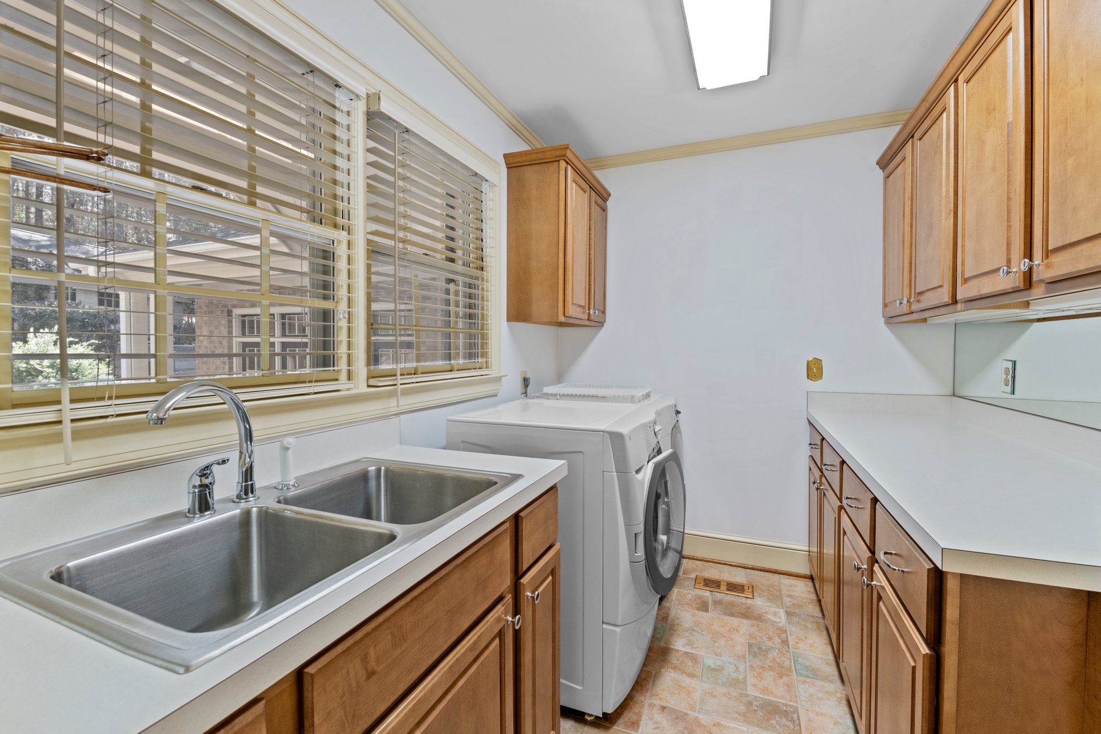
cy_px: 367
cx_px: 550
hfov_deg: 100.4
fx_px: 459
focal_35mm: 15
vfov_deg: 77.3
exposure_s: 1/8
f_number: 7.1
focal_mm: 15
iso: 400
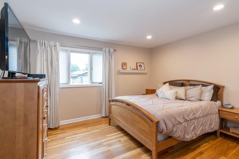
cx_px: 120
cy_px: 80
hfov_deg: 93.3
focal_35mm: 17
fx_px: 113
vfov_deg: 70.4
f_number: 11
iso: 100
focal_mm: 17
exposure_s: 1.3
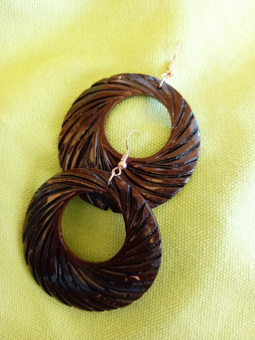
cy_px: 170
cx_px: 128
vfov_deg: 69.4
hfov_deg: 54.9
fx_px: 246
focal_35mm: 25
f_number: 2
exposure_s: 1/33.3
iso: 200
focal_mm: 4.6
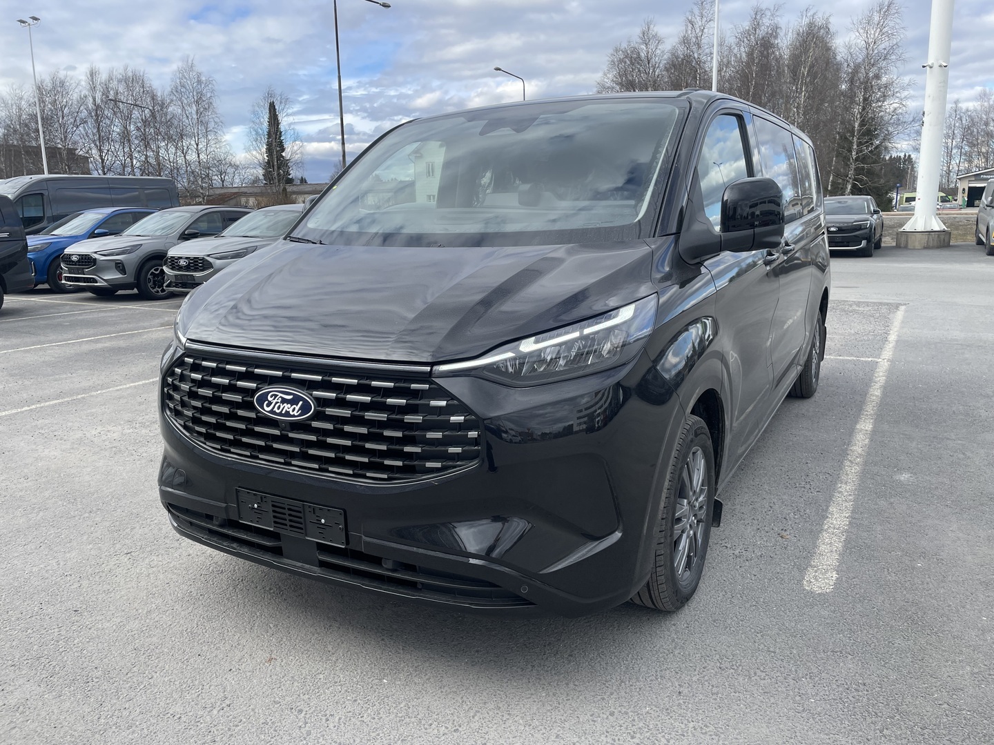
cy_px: 372
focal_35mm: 26
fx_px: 747
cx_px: 497
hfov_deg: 67.3
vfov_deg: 53.1
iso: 32
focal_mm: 4.2
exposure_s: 1/1247
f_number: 1.6
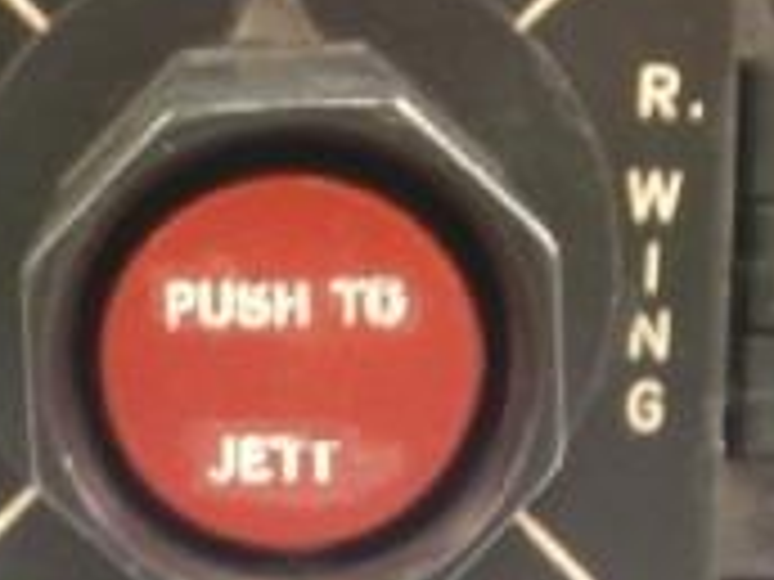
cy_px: 297
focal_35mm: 141
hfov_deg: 14.0
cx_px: 216
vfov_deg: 10.5
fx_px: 3153
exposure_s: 1/8
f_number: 3.9
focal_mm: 6.67
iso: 400
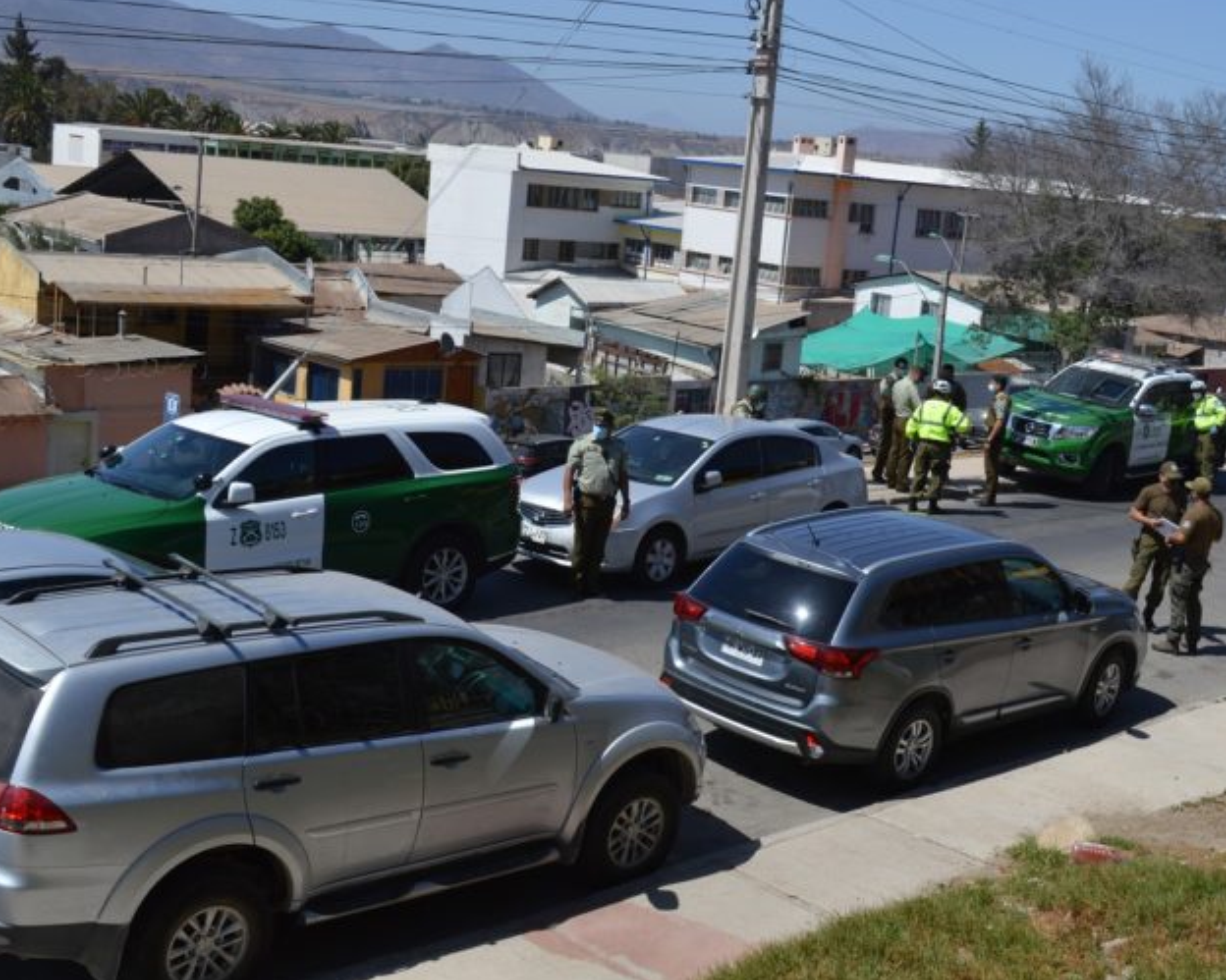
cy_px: 487
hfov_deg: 41.1
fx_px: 1633
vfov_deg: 33.4
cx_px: 650
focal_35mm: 45
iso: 100
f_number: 8
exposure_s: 1/250
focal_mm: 26
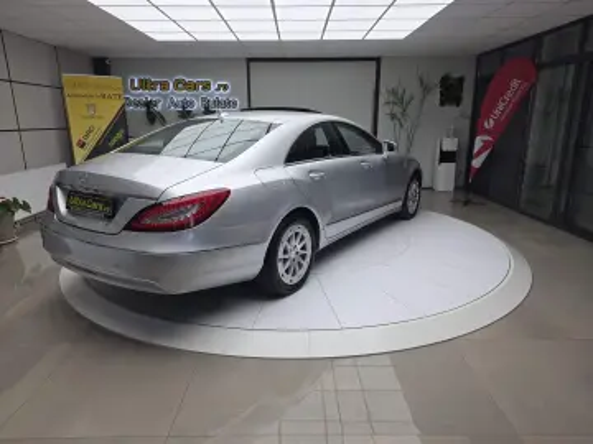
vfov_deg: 58.9
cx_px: 296
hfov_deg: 73.9
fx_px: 394
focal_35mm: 23
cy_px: 222
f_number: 1.7
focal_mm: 6.25
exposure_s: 1/109
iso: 12
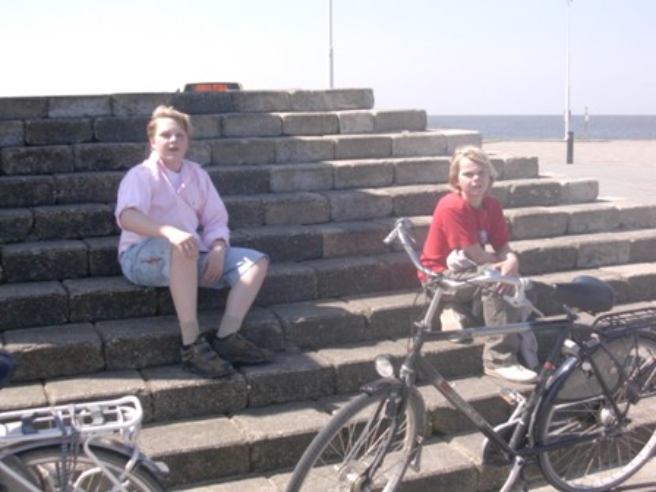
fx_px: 853
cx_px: 328
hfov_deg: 42.1
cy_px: 246
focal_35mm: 45
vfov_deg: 32.2
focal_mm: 6.7
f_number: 2.9
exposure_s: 1/609
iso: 70
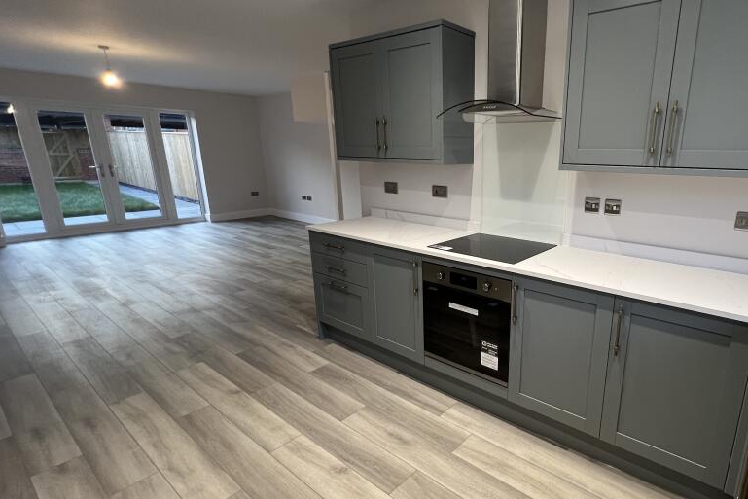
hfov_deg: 87.5
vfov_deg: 67.3
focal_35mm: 18
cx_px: 484
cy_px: 265
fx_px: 374
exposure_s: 1/100
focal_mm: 1.57
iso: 250
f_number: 1.8
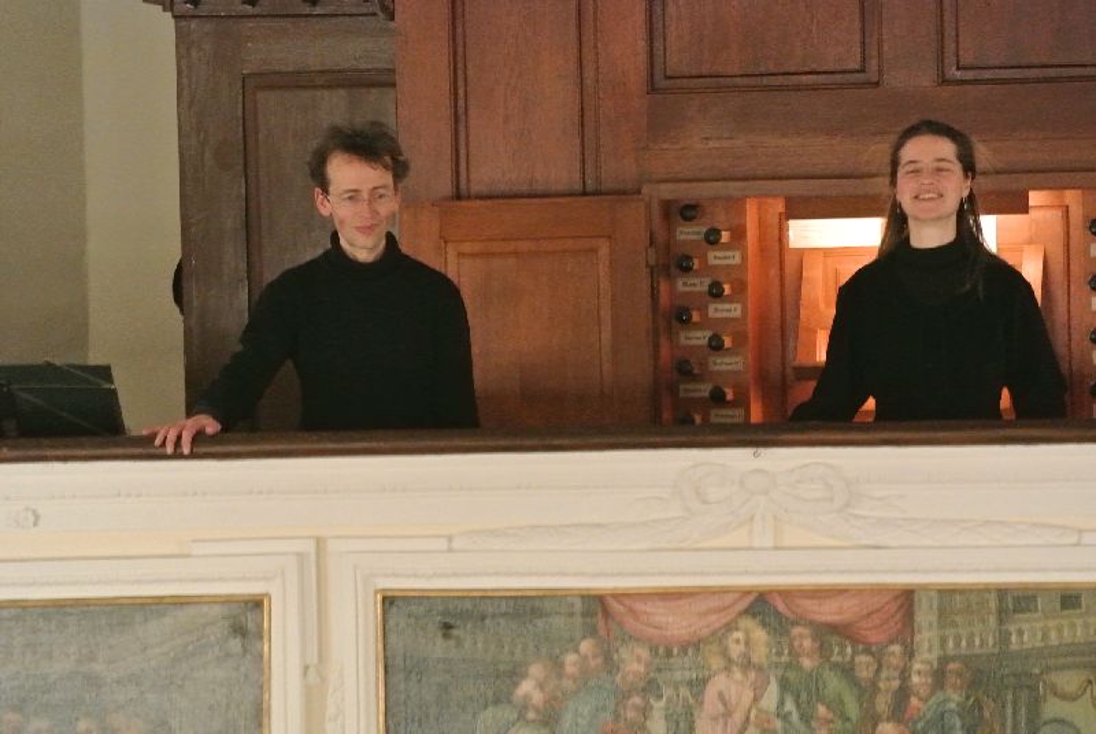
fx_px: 9055
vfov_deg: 4.6
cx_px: 548
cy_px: 367
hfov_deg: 6.9
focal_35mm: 297
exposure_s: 1/50
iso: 3200
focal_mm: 110
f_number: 5.6
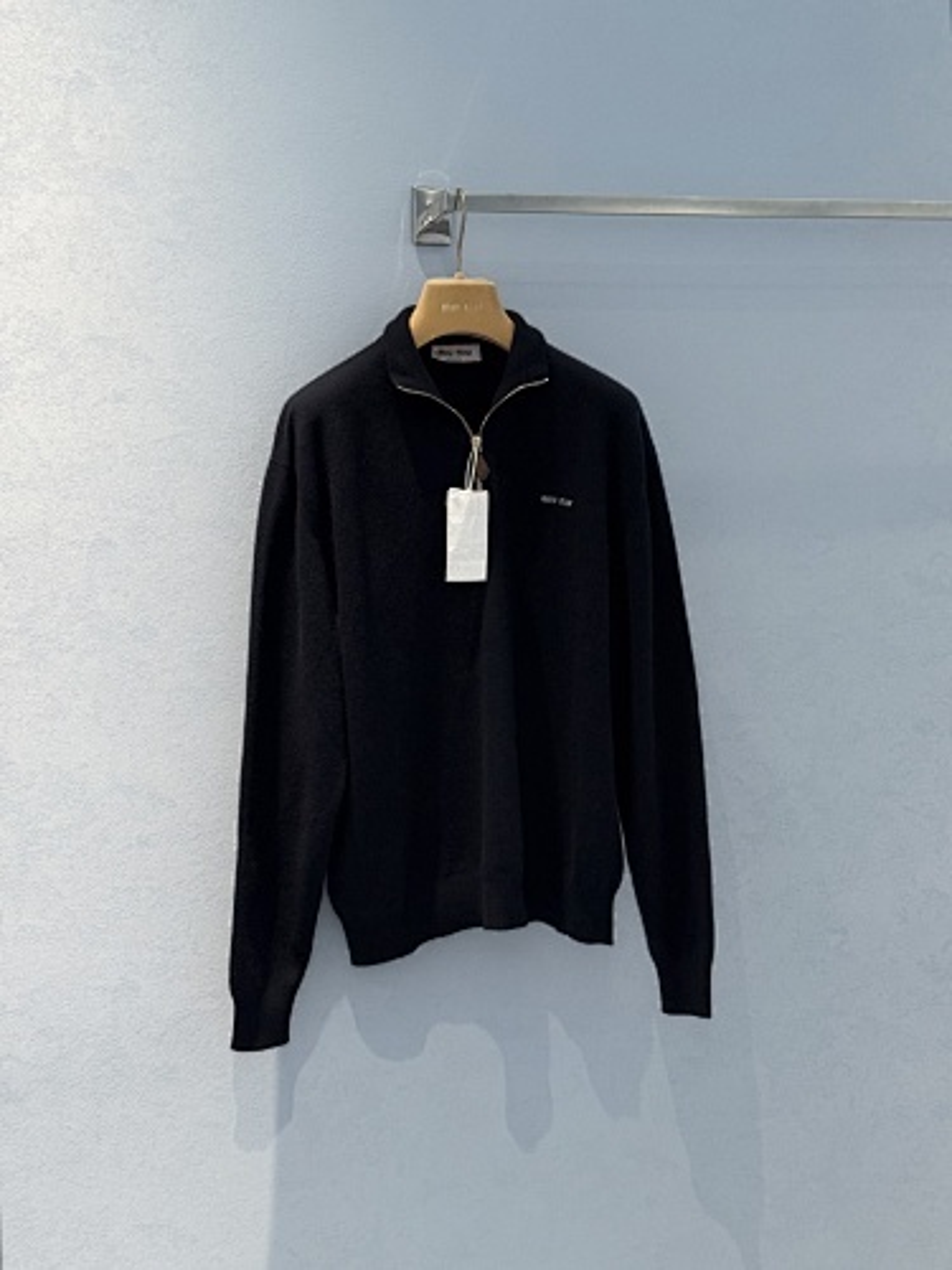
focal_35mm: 48
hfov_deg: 30.3
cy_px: 635
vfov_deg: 39.7
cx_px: 476
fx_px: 1760
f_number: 1.78
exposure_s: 1/193
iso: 125
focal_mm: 6.76
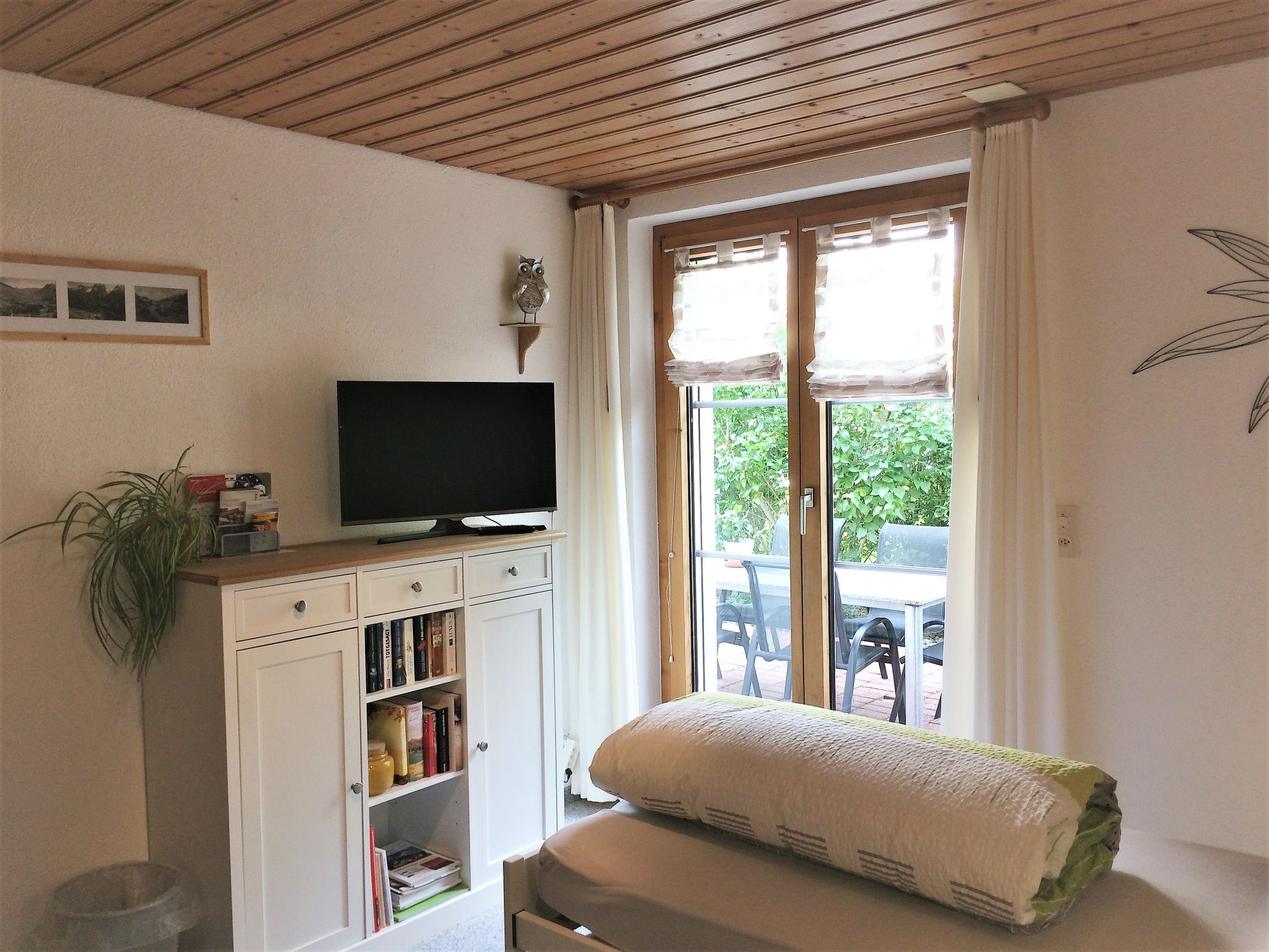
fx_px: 1063
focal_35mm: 29
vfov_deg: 48.2
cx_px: 634
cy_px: 476
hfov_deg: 61.7
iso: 40
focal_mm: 4.15
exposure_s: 1/50
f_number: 2.2
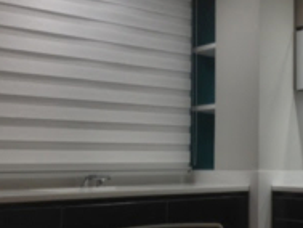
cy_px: 104
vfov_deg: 19.9
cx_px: 244
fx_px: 648
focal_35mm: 74
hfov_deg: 25.8
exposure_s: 1/30
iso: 50
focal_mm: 4.28
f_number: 2.4
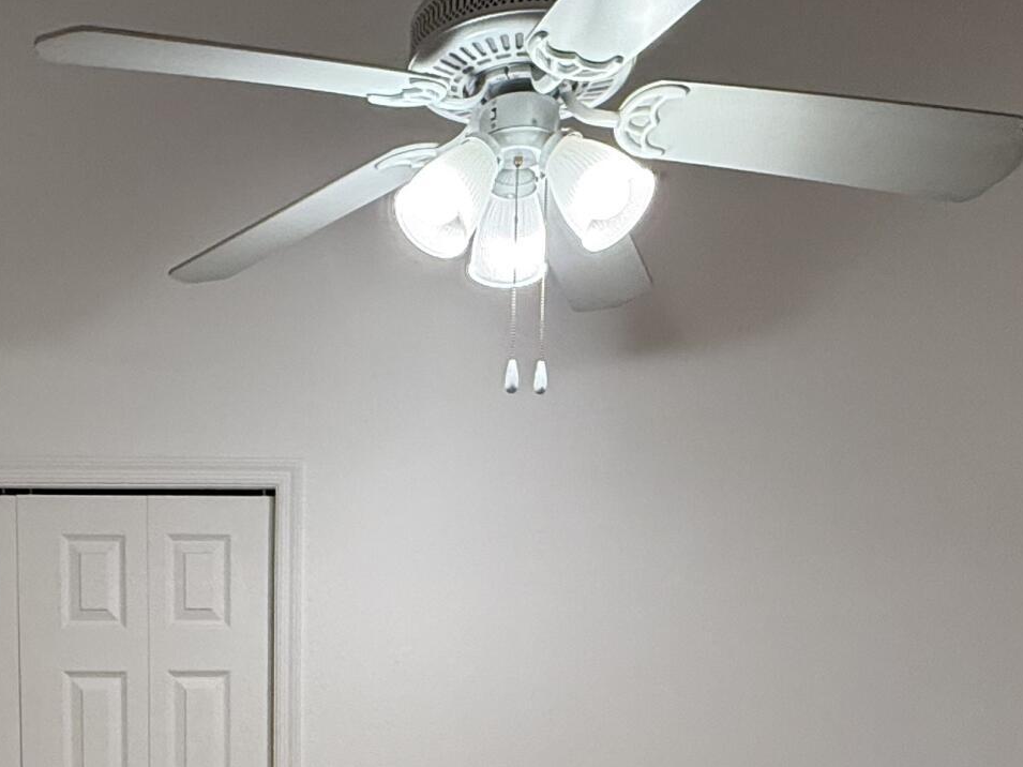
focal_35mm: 44
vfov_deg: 29.6
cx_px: 271
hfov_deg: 41.8
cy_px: 843
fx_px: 1300
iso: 200
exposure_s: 1/120
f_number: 2.2
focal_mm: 2.22
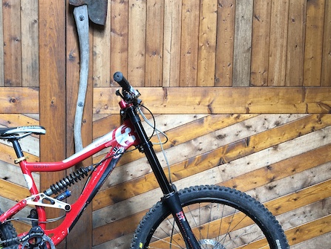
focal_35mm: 52
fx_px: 497
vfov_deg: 27.6
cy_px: 189
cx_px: 82
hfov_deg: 36.0
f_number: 2.2
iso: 25
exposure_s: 1/120
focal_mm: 4.15
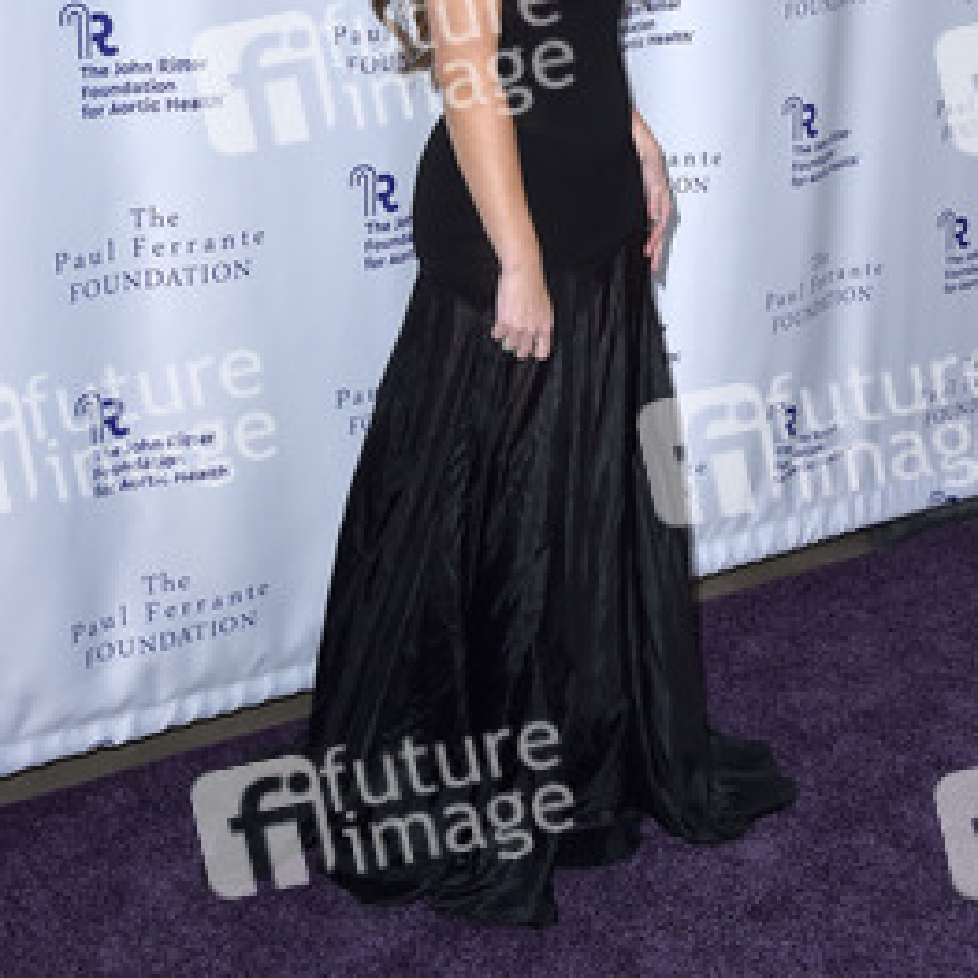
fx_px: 1406
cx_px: 493
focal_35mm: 44
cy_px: 253
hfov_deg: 38.3
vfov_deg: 37.5
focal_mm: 34
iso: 400
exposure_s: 1/250
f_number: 6.3
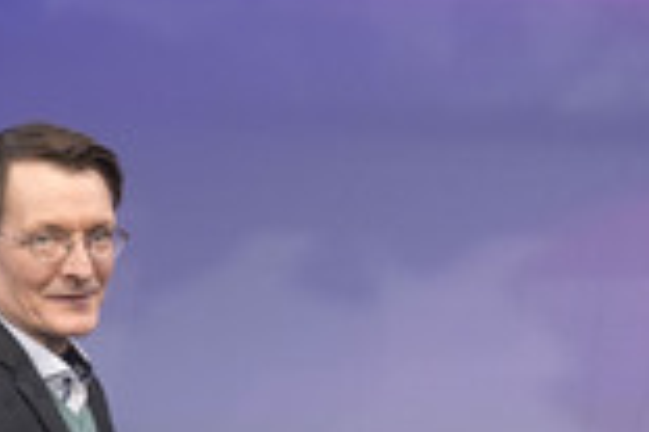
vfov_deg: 10.3
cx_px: 709
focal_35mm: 130
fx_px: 2343
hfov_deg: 15.4
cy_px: 615
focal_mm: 30
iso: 640
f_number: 2.2
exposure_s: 1/160
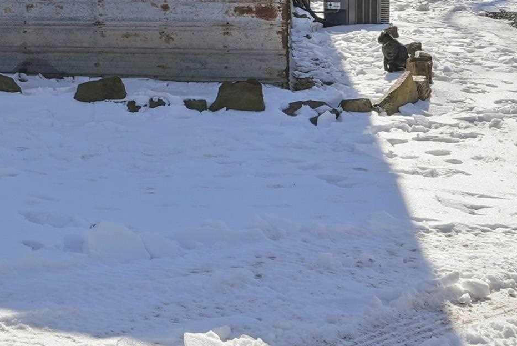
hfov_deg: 24.6
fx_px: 1064
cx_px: -110
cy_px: -75
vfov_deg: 17.5
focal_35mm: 74
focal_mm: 23
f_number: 9
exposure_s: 1/1250
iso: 250
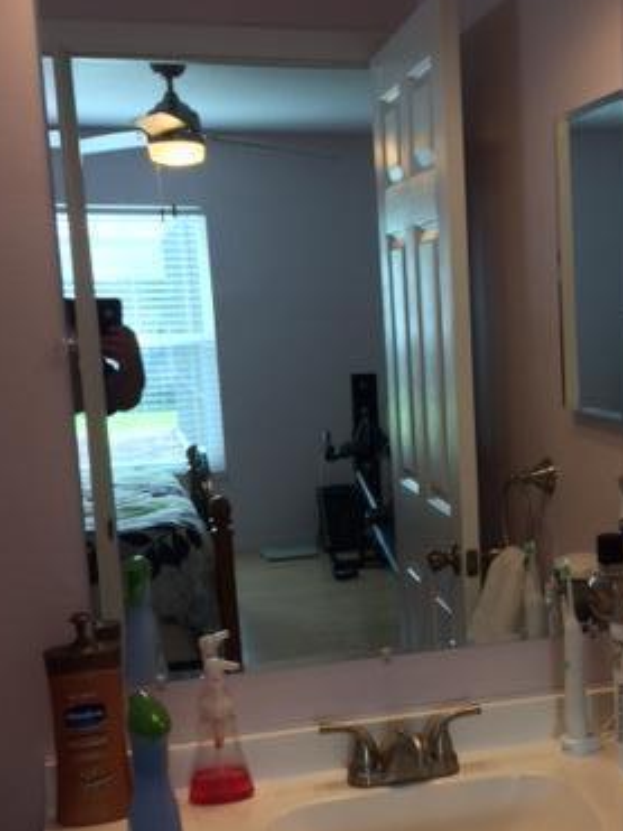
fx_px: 1201
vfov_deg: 38.1
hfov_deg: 28.6
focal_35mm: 50
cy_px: 482
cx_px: 475
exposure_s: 1/60
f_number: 2.2
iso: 50
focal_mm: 4.15
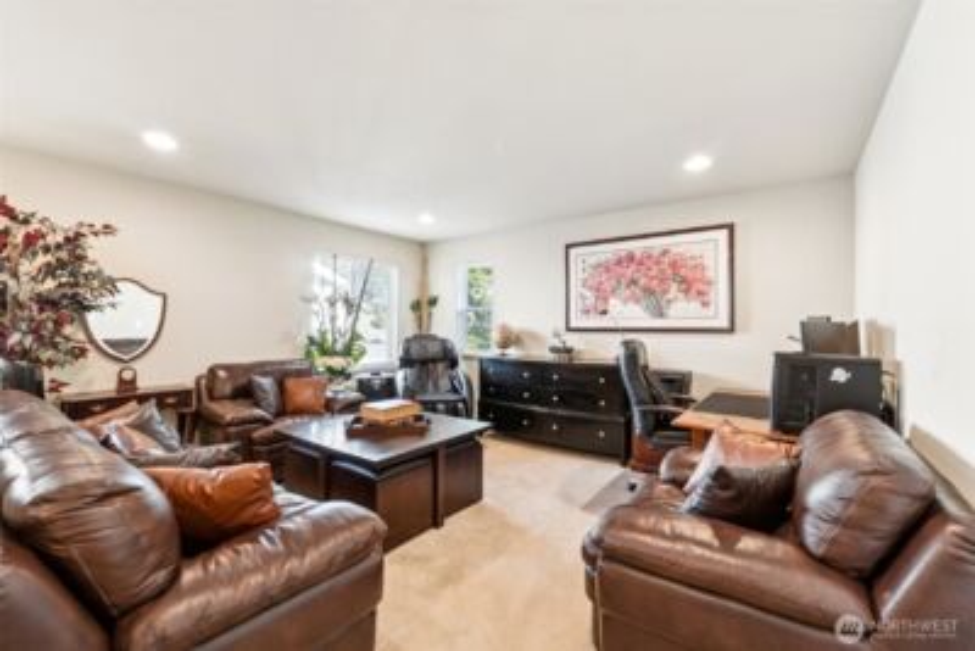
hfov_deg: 100.4
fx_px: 406
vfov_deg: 77.4
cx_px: 488
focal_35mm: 15
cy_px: 326
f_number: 9
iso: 200
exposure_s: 1/2.5
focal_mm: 10
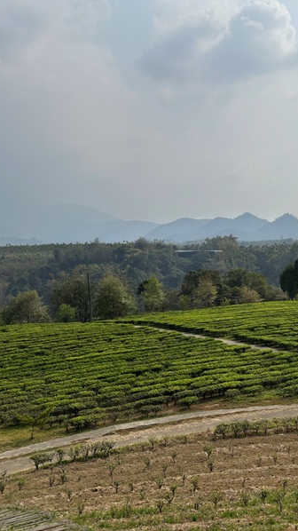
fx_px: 492
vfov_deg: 56.6
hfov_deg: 31.4
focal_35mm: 35
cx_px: 290
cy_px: 266
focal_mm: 6.86
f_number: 1.78
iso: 80
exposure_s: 1/13699
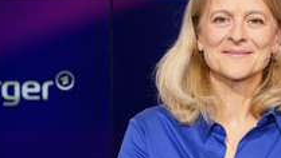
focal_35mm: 97
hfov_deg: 21.6
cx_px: 244
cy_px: 129
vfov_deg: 12.5
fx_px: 723
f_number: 5
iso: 1600
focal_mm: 43
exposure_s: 1/125
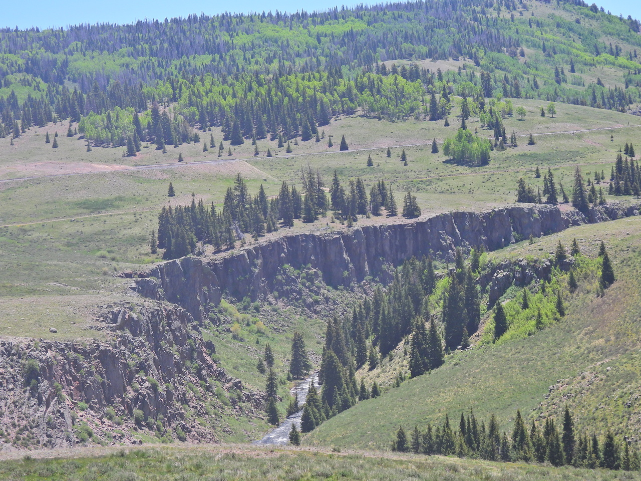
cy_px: 240
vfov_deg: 15.6
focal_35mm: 95
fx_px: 1759
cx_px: 320
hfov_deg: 20.7
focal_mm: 17
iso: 100
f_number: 4
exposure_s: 1/640
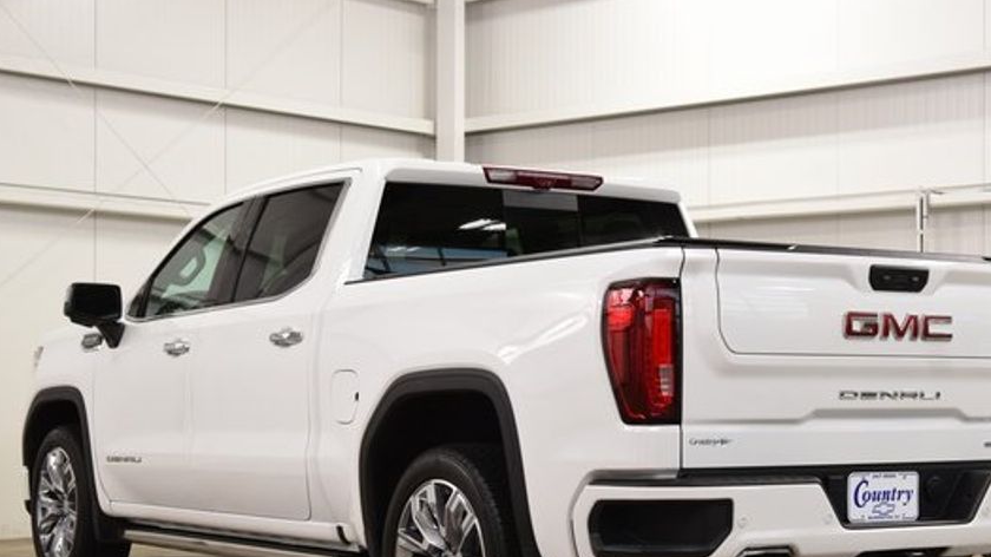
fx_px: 1813
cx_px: 558
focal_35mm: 69
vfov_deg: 17.4
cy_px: 398
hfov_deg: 30.5
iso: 720
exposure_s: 1/30
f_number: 7.1
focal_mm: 36
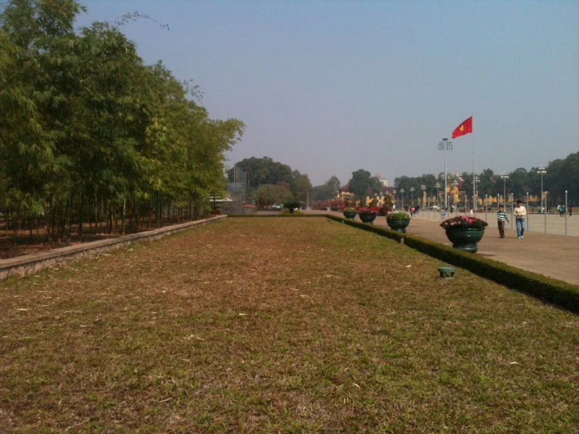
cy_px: 217
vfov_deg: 40.7
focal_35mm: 35
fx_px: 585
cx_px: 290
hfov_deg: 52.6
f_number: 2.8
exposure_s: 1/1659
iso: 64
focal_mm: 3.85
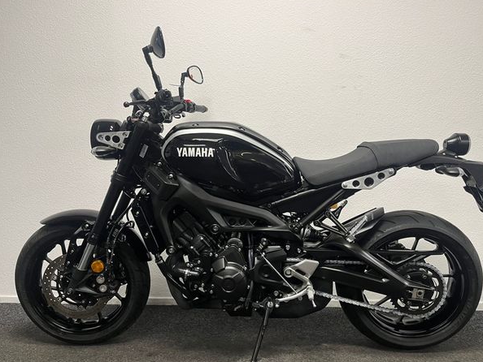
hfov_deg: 63.4
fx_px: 391
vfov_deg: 49.8
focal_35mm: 28
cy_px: 188
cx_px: 257
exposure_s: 1/50
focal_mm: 5.1
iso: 80
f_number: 1.6
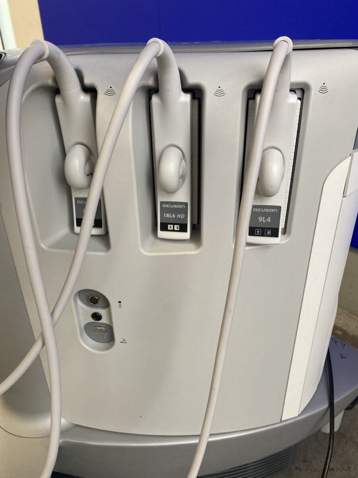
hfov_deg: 53.1
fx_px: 359
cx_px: 179
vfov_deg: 67.3
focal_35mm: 26
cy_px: 239
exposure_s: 1/100
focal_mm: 4.25
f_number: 1.8
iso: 100
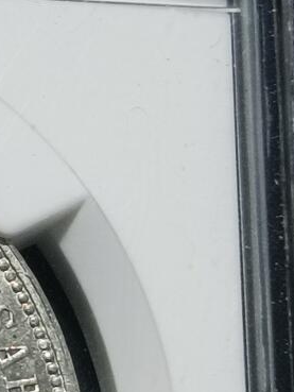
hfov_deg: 5.1
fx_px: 3259
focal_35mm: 288
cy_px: 148
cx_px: -315
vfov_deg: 6.9
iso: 80
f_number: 1.9
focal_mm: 6.67
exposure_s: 1/100
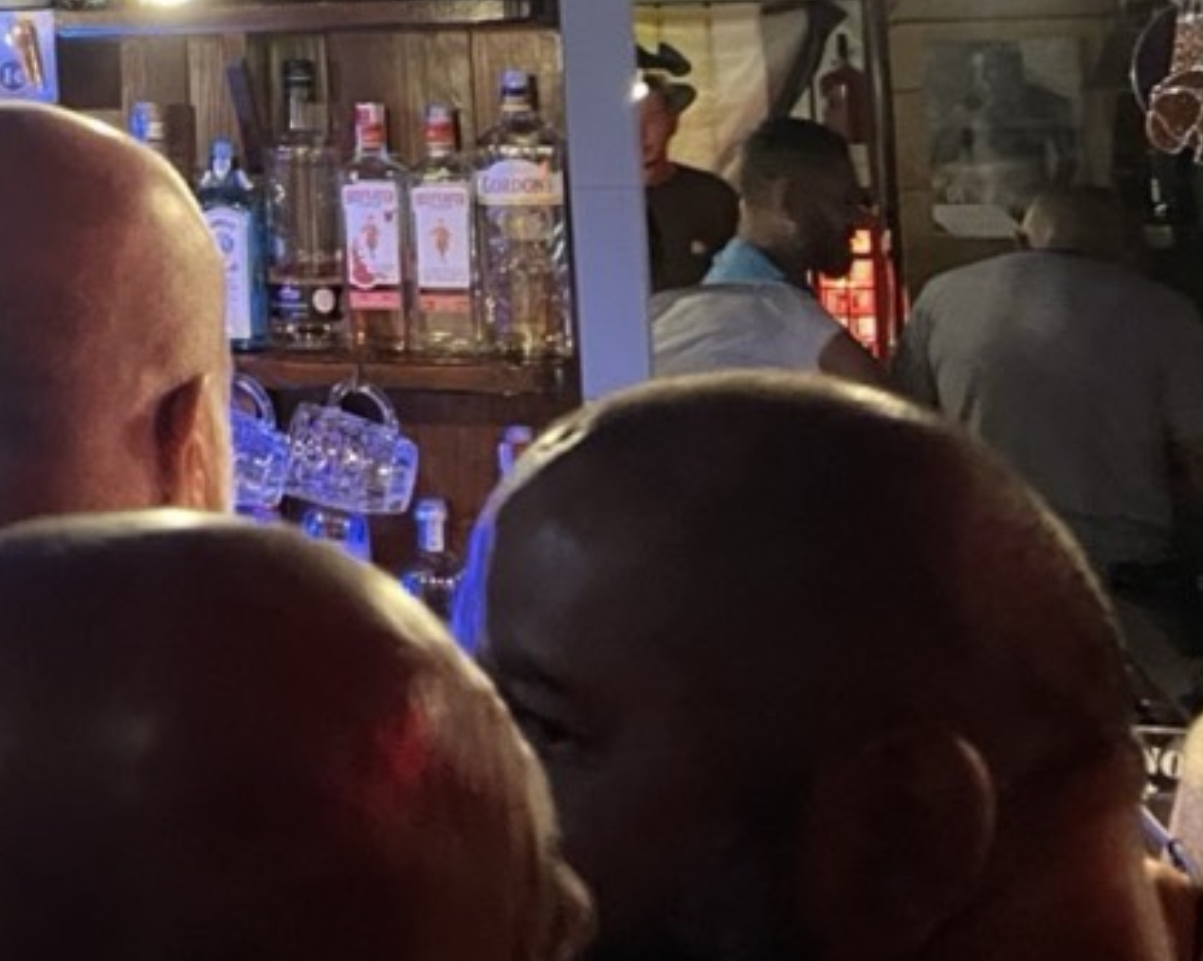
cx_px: -316
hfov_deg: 23.6
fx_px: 2562
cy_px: -119
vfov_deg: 20.2
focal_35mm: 72
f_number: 1.5
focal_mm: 5.7
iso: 1000
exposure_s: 1/25
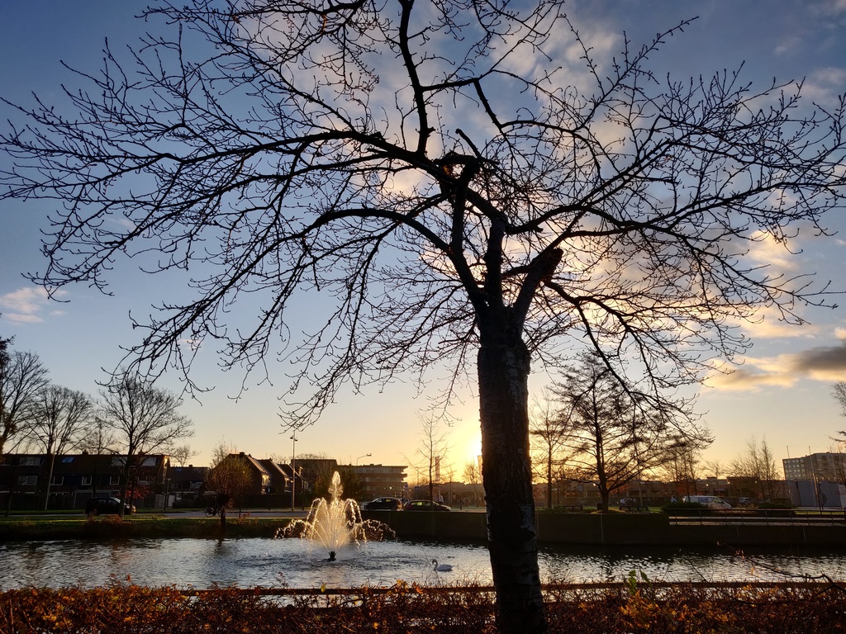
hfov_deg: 69.4
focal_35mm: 25
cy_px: 317
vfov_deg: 54.9
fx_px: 611
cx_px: 423
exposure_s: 1/322
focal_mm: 4.25
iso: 100
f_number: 1.7
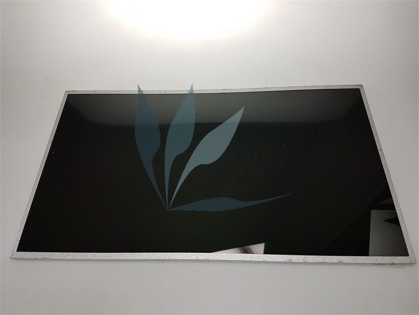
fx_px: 315
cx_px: 210
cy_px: 158
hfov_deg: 67.3
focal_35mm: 26
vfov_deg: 53.1
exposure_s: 1/123
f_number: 1.7
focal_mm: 4.2
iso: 40
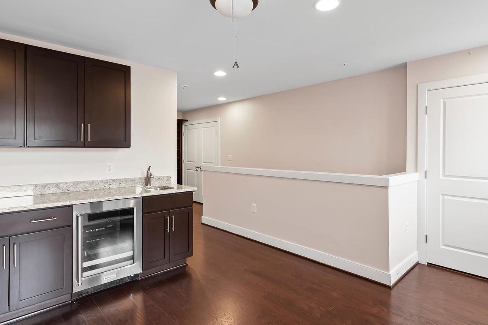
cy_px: 143
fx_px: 258
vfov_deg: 64.3
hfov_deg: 86.9
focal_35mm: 19
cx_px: 236
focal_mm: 10
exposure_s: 1/4
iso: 640
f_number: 7.1
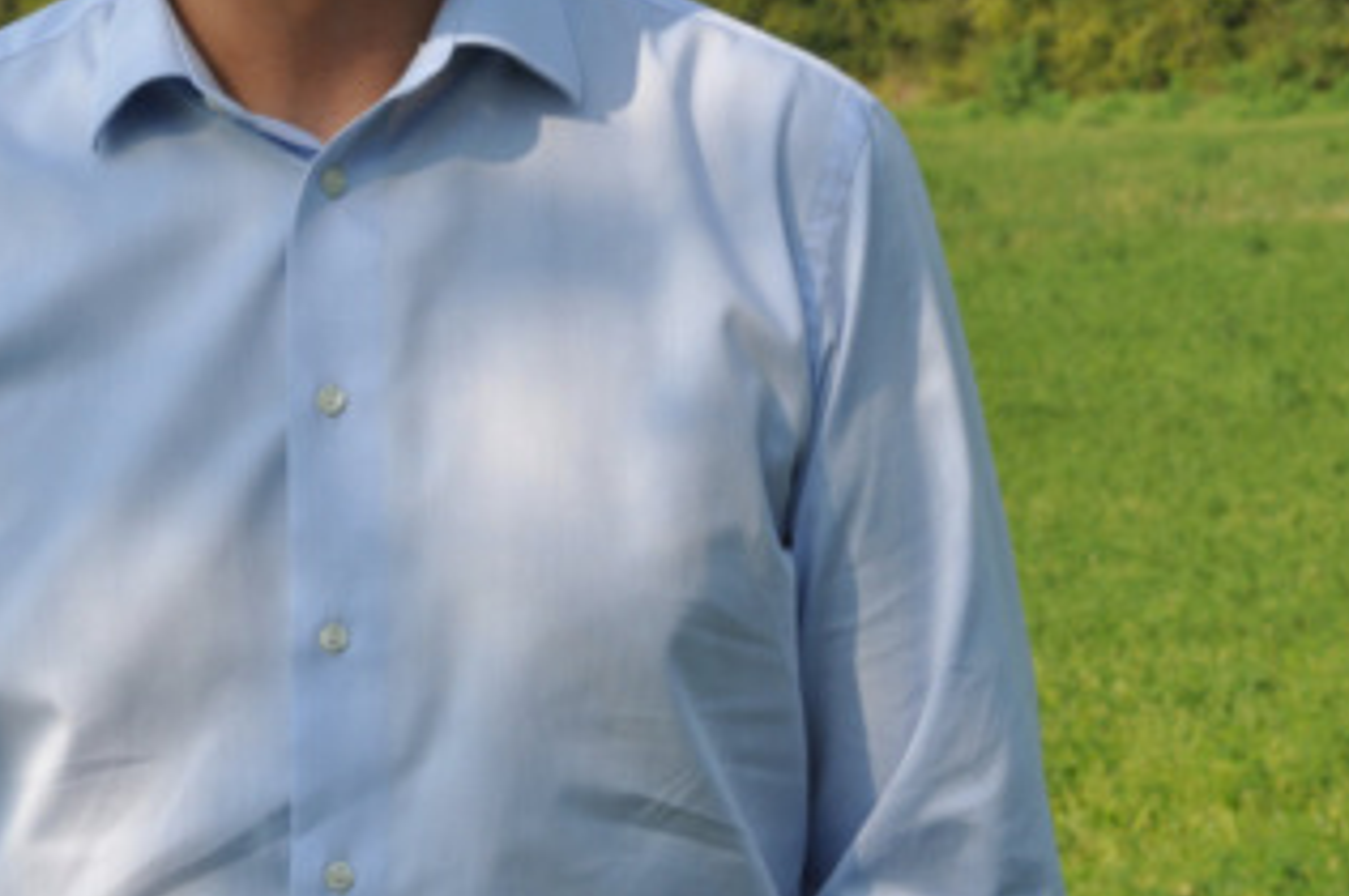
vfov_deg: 6.4
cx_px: 986
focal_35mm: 213
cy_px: 85
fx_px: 7973
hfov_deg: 9.7
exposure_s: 1/125
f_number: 18
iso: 200
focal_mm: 66
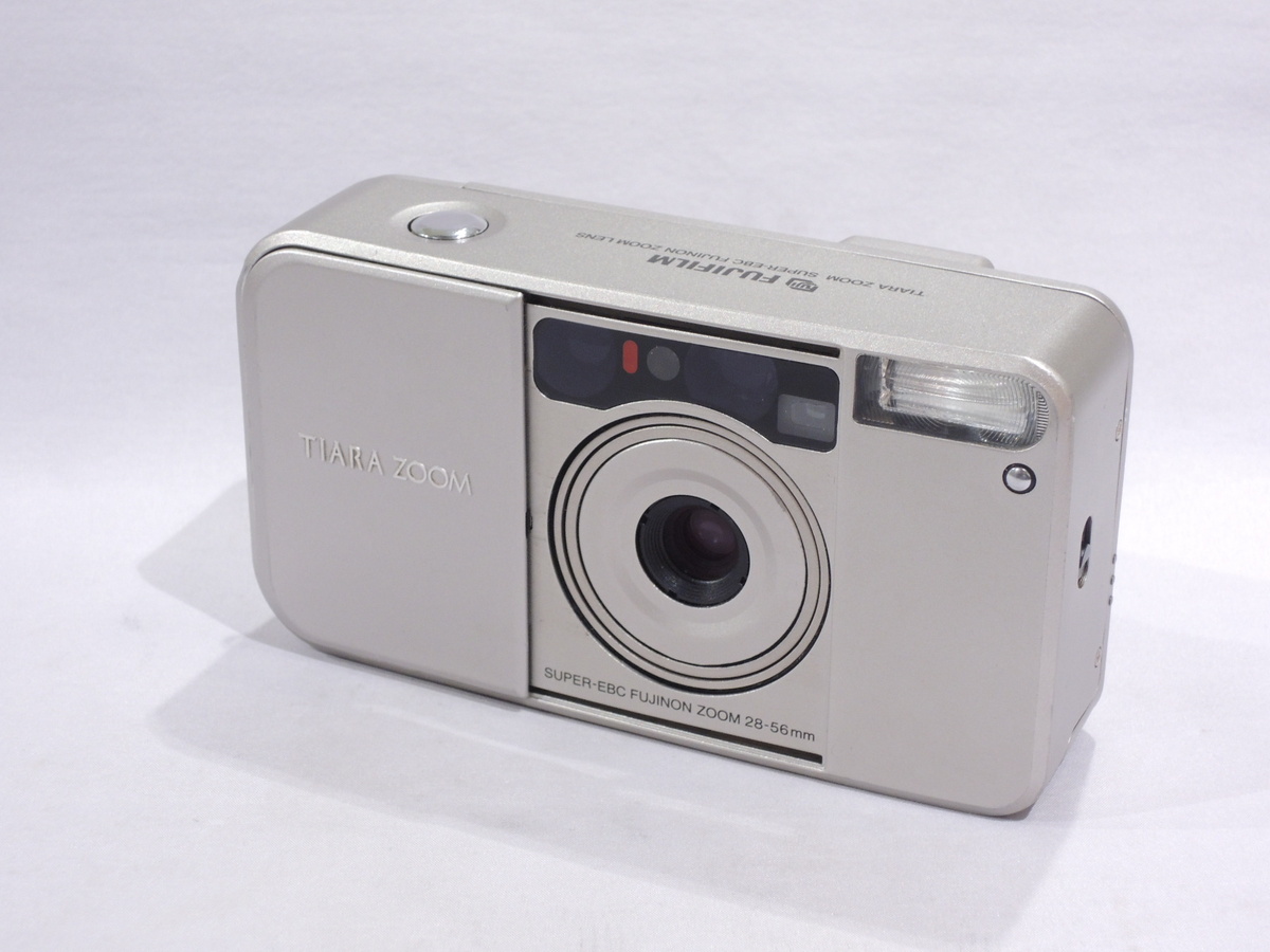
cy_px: 476
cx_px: 635
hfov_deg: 25.3
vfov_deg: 19.1
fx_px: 2825
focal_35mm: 77
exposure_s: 1/50
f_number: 4.7
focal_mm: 13.8
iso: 400
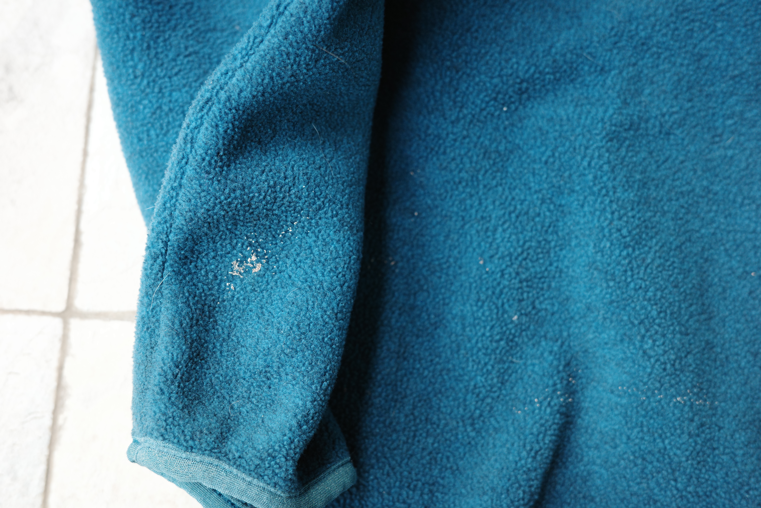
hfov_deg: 48.5
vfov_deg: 33.4
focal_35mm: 40
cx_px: 380
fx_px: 845
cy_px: 254
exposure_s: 1/320
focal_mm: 26
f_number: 3.2
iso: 640
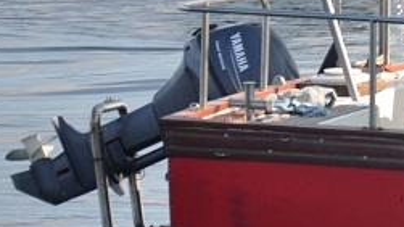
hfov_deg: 4.7
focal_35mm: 456
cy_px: 87
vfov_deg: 2.7
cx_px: 655
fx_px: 4881
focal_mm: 85
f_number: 5.6
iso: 400
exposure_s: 1/250
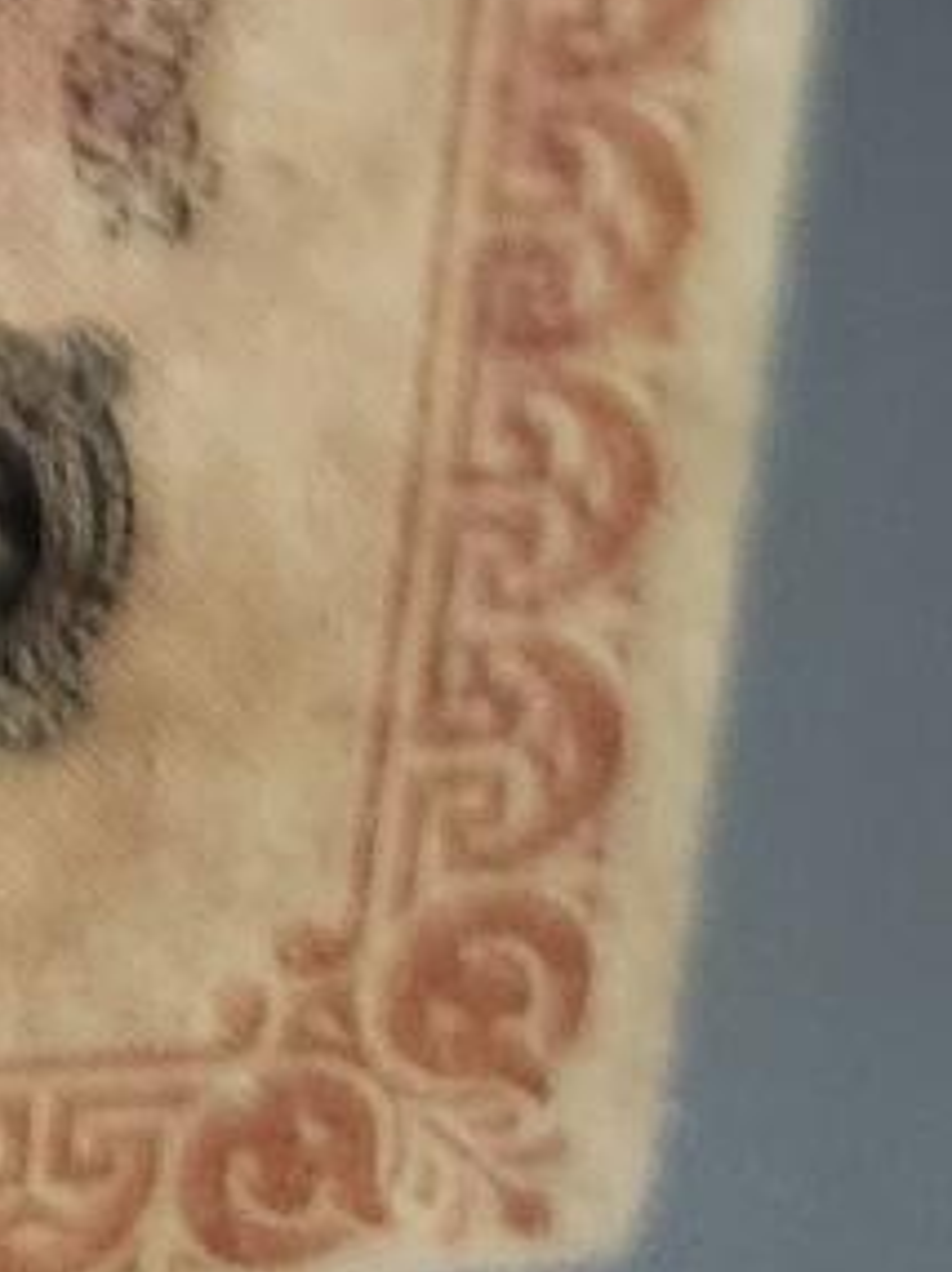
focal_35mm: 145
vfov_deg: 10.9
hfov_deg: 9.4
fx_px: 5325
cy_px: -2046
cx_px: -1134
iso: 640
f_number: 1.8
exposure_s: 1/100
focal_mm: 5.4
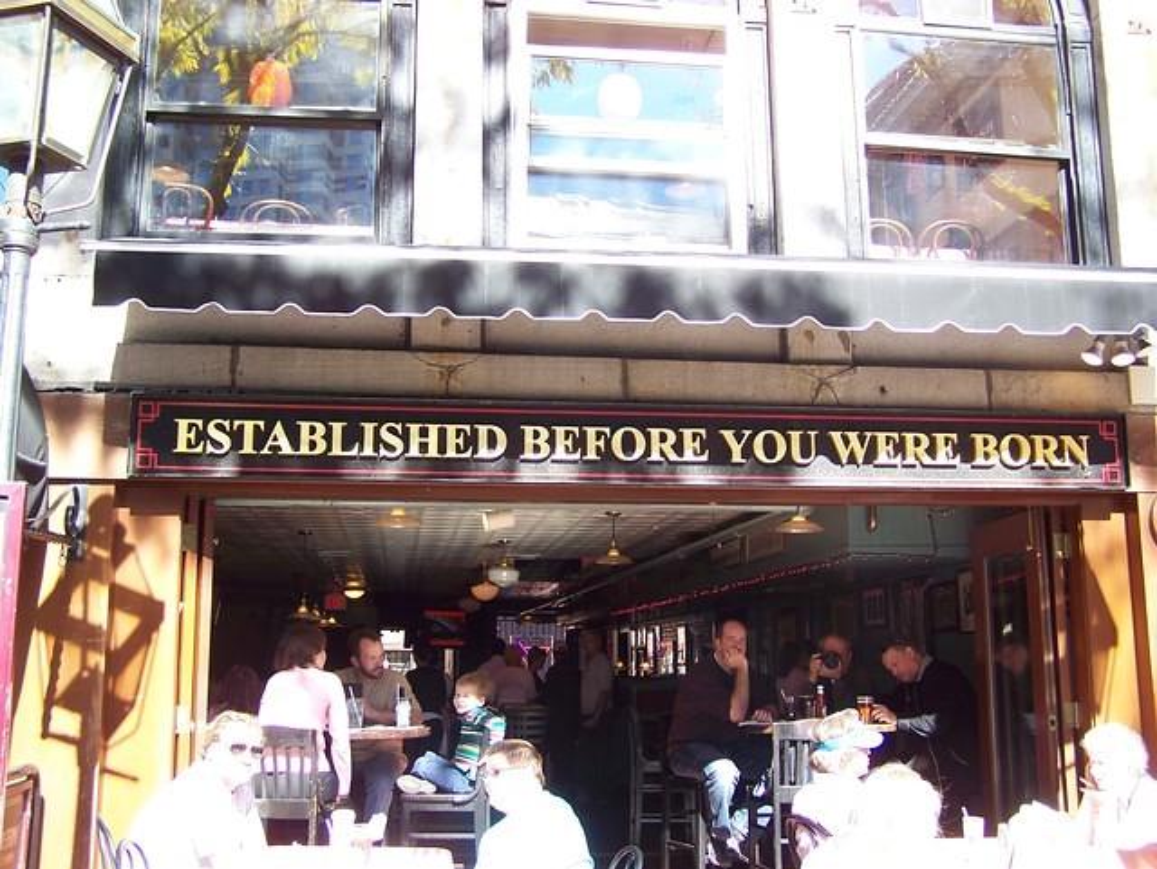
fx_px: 1271
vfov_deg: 37.8
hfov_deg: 48.9
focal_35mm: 38
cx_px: 578
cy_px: 434
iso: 80
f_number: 2.8
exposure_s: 1/125
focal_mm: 6.3
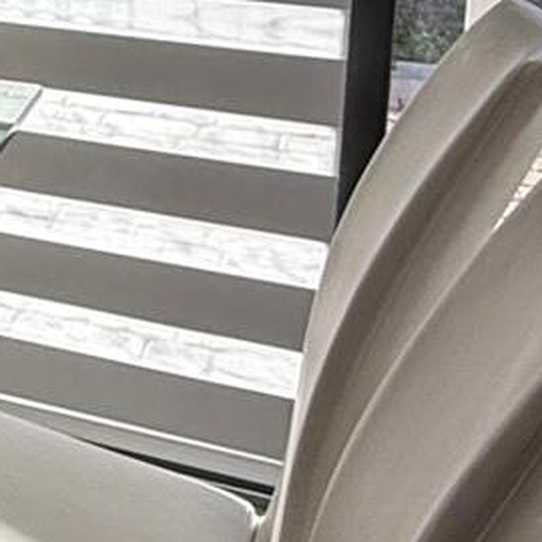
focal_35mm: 94
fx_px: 1665
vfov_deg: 17.4
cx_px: -797
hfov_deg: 13.2
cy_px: -159
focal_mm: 2.22
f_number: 2.2
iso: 64
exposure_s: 1/123
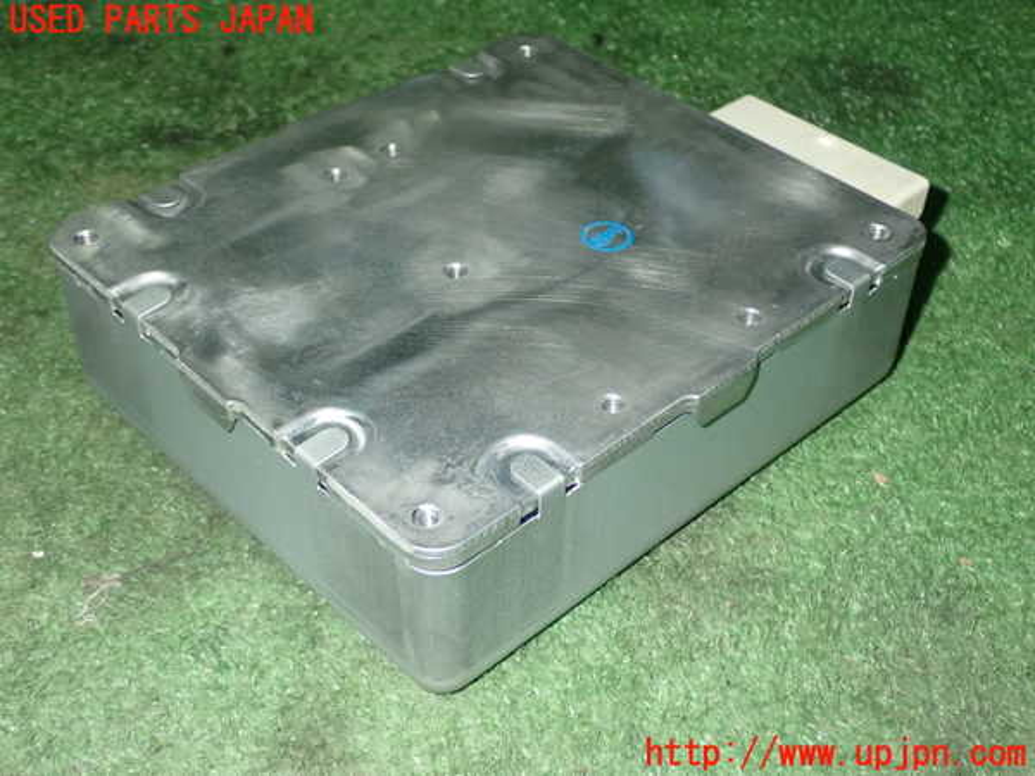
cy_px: 388
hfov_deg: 40.4
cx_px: 518
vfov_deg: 30.9
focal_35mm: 47
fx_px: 1405
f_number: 9
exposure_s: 1/50
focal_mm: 8.4
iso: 800
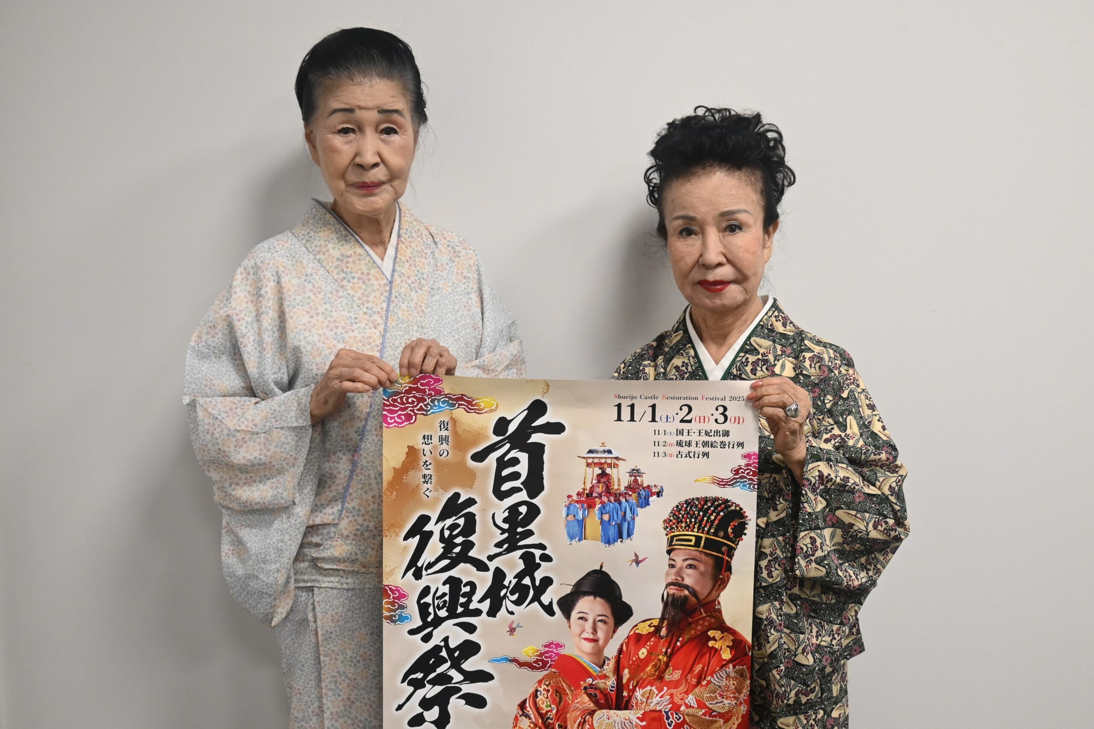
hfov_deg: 58.3
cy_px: 364
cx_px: 547
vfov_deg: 40.8
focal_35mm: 32
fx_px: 980
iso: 800
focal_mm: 21.5
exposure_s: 1/125
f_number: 4
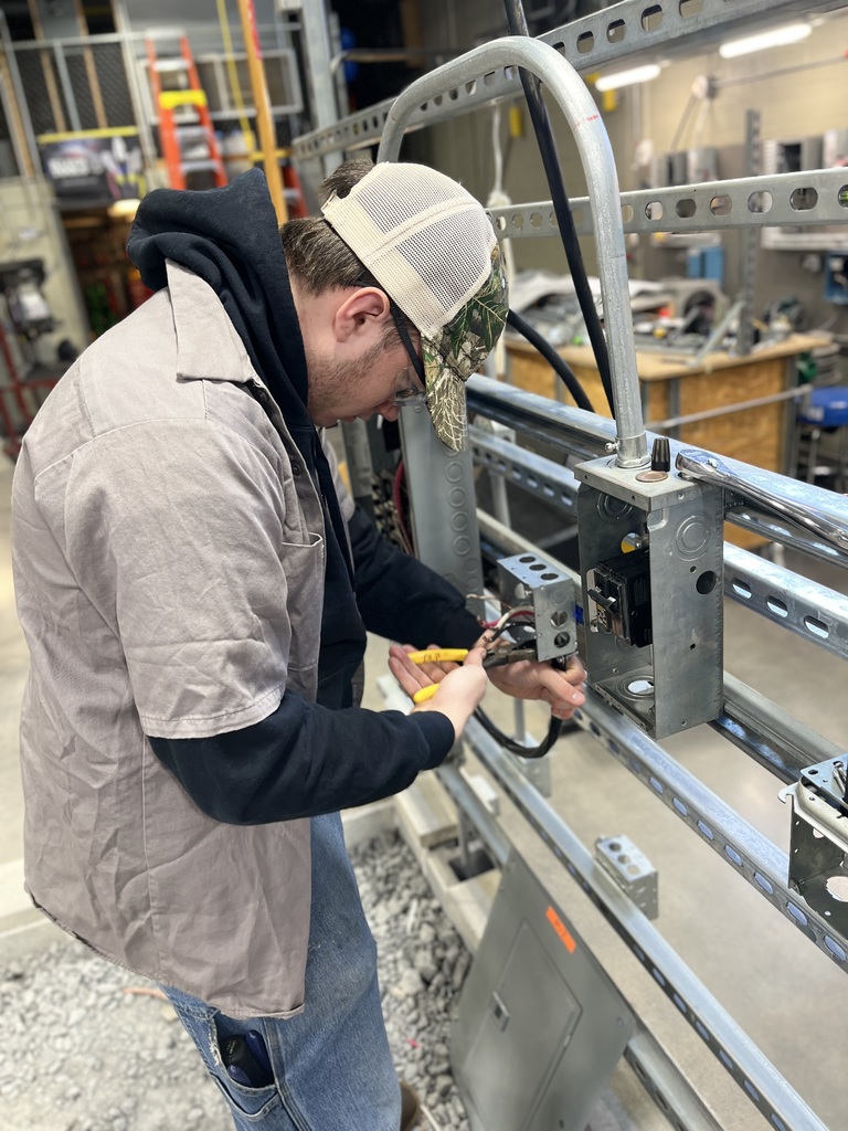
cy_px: 566
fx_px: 849
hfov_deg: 53.1
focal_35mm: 26
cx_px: 424
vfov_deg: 67.3
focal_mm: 5.1
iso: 80
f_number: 1.6
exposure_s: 1/60
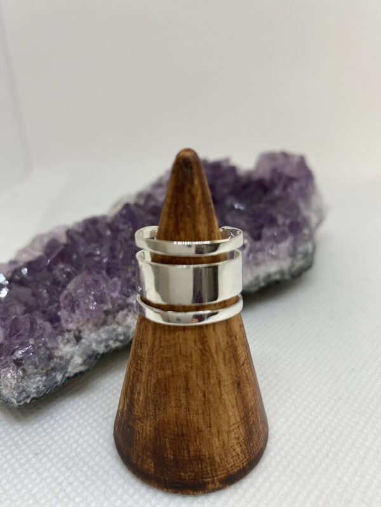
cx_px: 190
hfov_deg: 53.1
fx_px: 382
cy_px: 254
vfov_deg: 67.3
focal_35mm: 26
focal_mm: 4.25
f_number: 1.8
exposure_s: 1/121
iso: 32
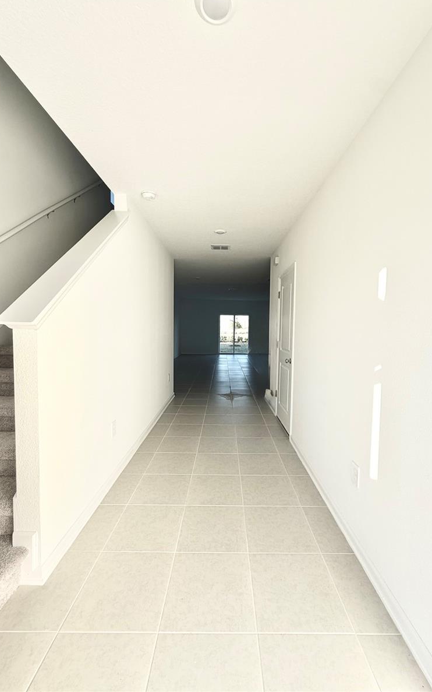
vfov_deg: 101.5
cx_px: 225
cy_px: 343
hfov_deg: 74.8
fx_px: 283
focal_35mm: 15
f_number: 2.2
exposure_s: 1/340
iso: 50
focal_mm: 2.22
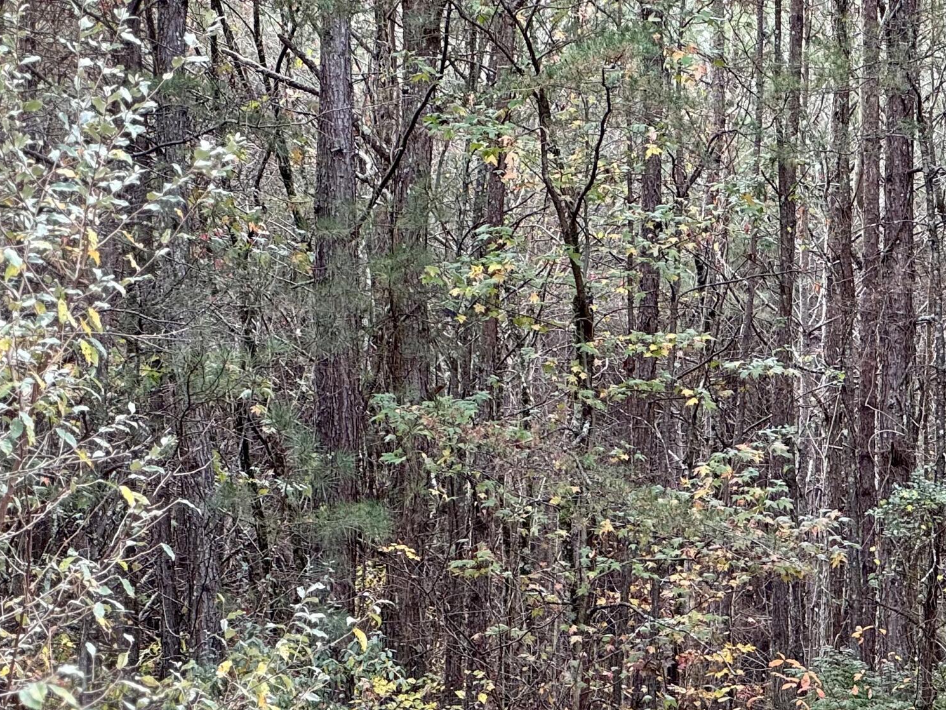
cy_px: 713
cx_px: 833
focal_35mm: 155
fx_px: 4237
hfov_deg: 12.7
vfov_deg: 9.5
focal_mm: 9
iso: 64
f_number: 2.8
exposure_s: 1/99
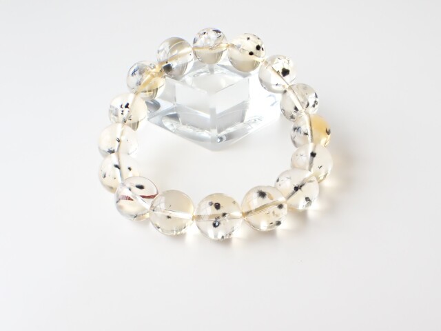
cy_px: 166
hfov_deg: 60.0
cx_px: 220
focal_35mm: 30
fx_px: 382
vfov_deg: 46.8
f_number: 3.2
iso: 125
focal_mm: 5.4
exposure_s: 1/125
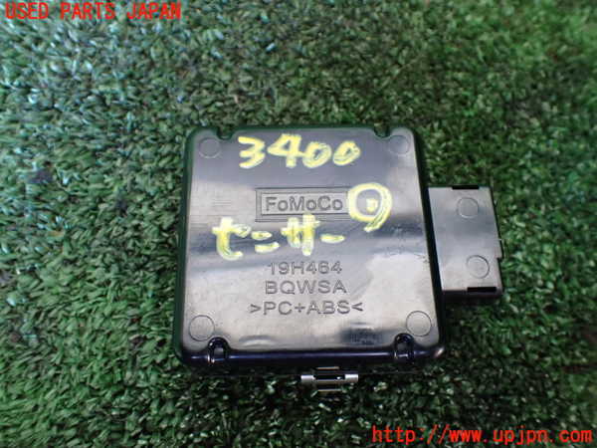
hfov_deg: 60.0
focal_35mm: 30
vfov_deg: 46.8
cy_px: 224
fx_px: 517
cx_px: 298
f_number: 2.3
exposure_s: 1/40
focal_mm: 5.4
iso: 800
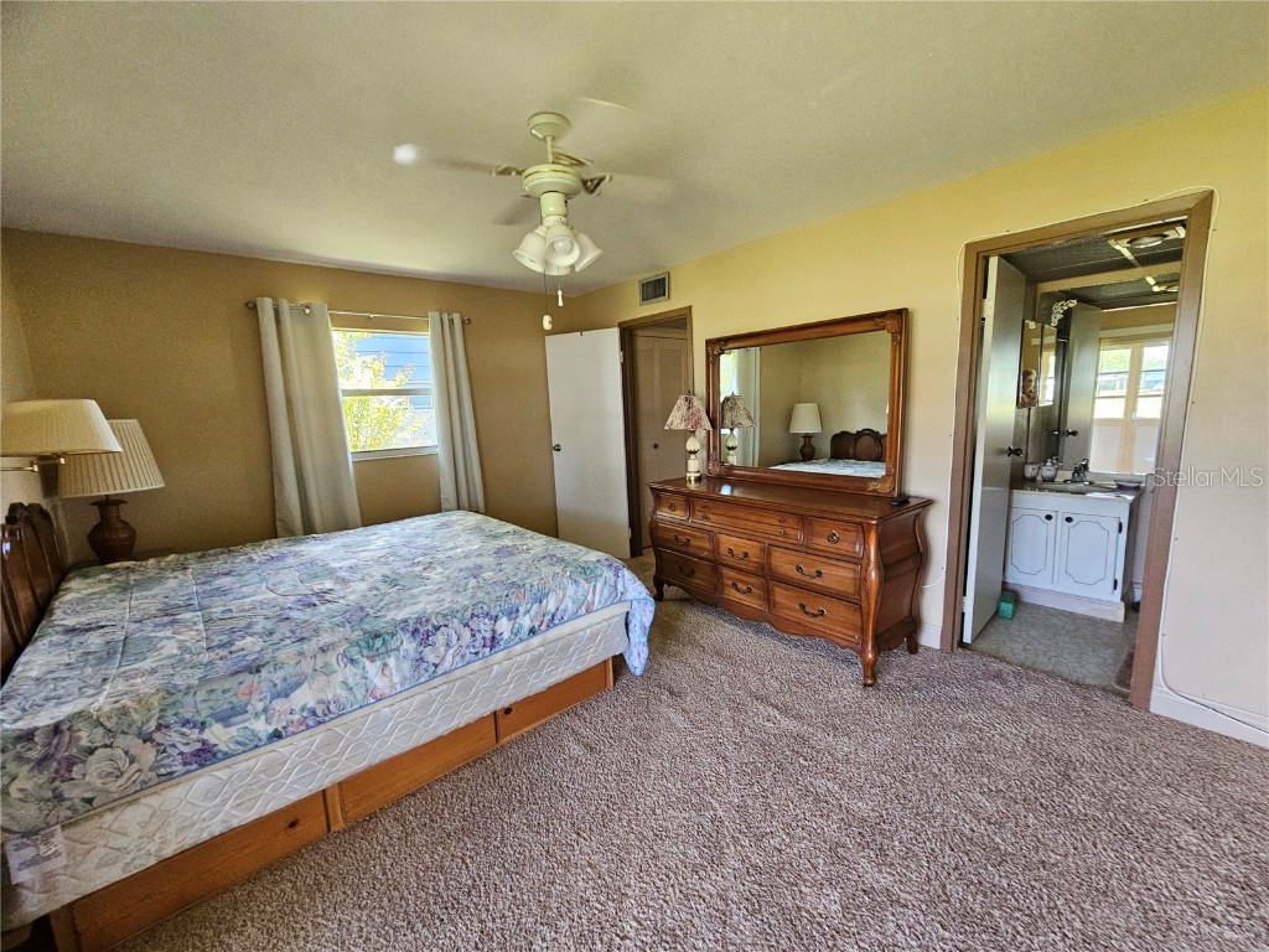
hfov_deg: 106.2
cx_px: 634
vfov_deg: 89.9
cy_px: 476
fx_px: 477
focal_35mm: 13
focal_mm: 2.2
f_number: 2.2
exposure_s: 1/40
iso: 320
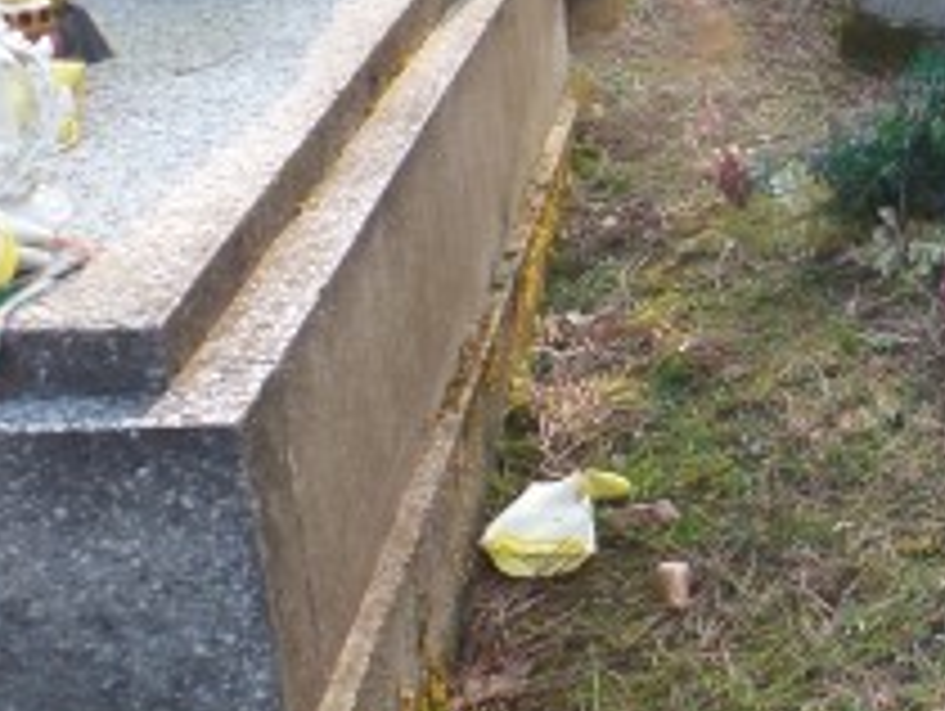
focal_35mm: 70
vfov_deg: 21.0
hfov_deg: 25.0
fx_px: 1913
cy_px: 266
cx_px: 1130
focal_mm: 4.1
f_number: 3.5
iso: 100
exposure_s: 1/60
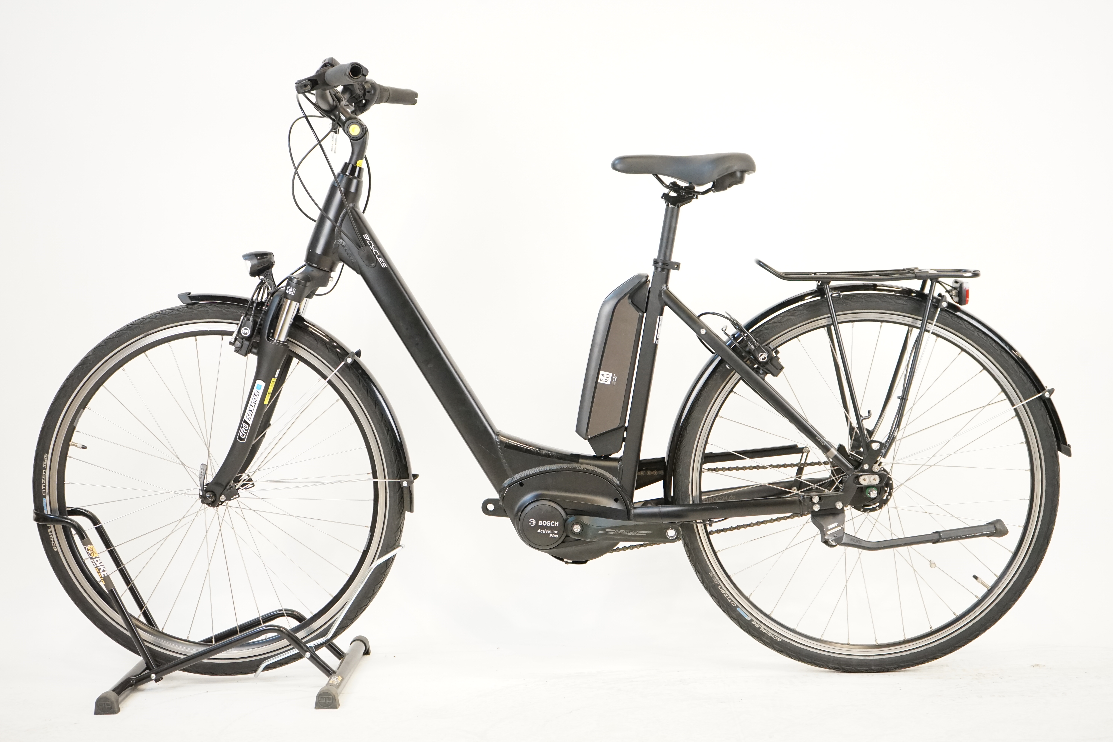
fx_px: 1700
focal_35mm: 55
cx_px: 556
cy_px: 371
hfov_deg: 36.2
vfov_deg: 24.6
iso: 3200
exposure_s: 1/200
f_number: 5.6
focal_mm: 55
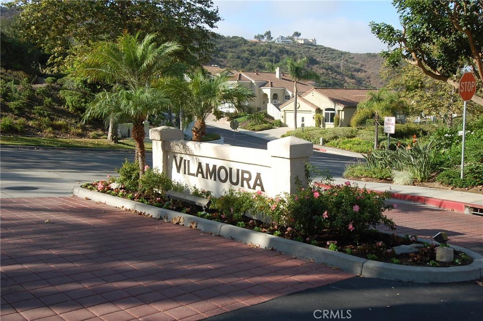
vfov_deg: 36.7
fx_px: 482
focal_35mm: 36
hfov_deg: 53.2
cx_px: 242
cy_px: 160
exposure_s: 1/250
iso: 200
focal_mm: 24
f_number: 8
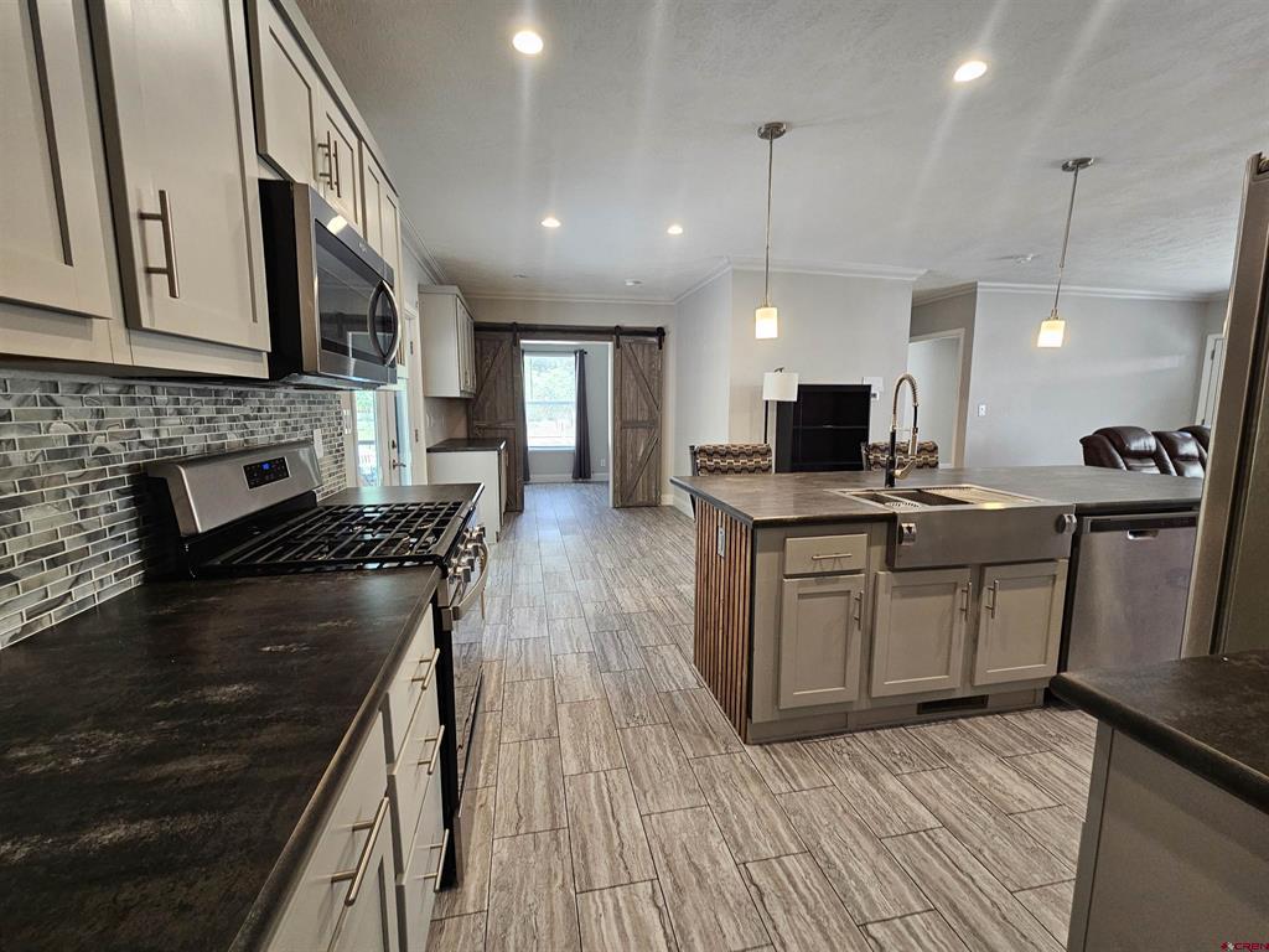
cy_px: 476
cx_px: 634
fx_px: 477
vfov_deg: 89.9
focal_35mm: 13
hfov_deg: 106.2
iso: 200
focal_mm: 2.2
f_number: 2.2
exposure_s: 1/60
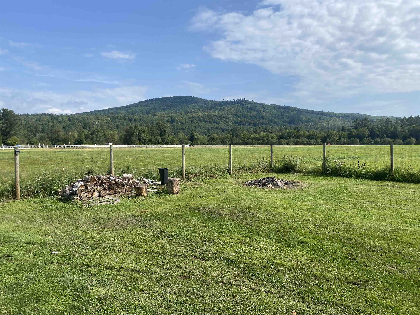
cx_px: 210
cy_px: 158
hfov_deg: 67.3
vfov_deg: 53.1
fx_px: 315
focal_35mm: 26
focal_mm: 4.25
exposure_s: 1/3040
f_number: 1.8
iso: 32
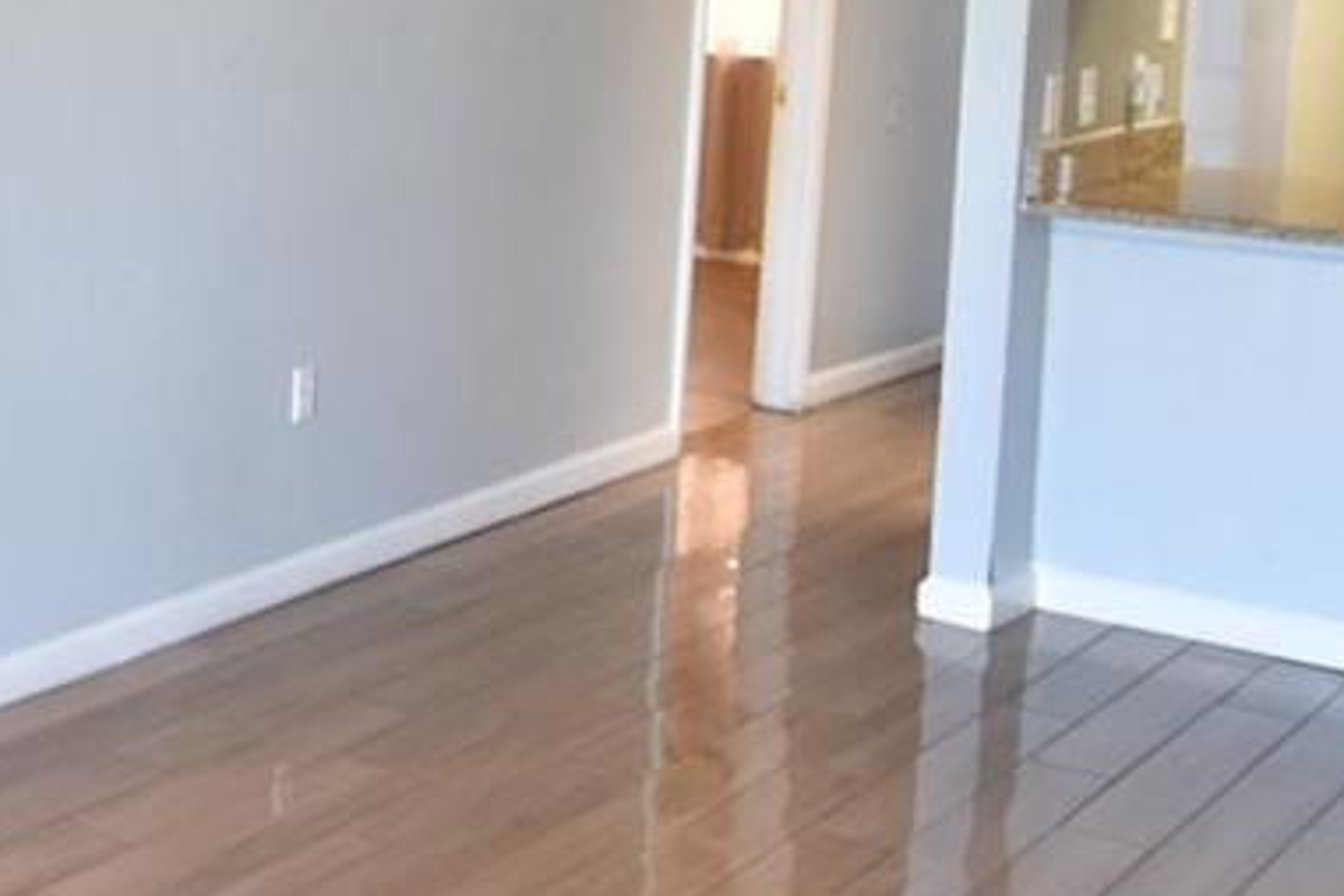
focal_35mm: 63
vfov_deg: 21.2
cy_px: 109
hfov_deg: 28.5
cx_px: -187
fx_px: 2352
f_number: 3.5
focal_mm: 10
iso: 800
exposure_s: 1/60
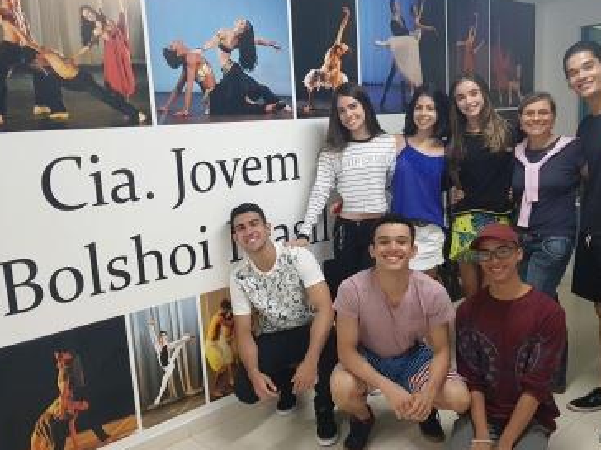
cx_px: 302
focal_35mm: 32
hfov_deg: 56.8
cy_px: 252
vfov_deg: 44.1
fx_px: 556
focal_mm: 4.2
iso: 160
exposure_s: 1/30
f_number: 1.7
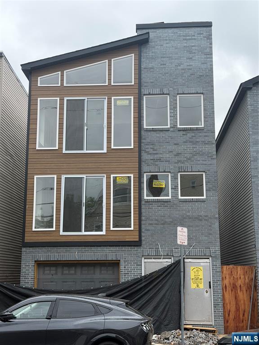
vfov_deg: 39.7
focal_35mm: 48
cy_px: 172
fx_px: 479
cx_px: 130
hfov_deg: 30.3
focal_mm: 6.76
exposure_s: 1/1931
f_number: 1.78
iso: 64
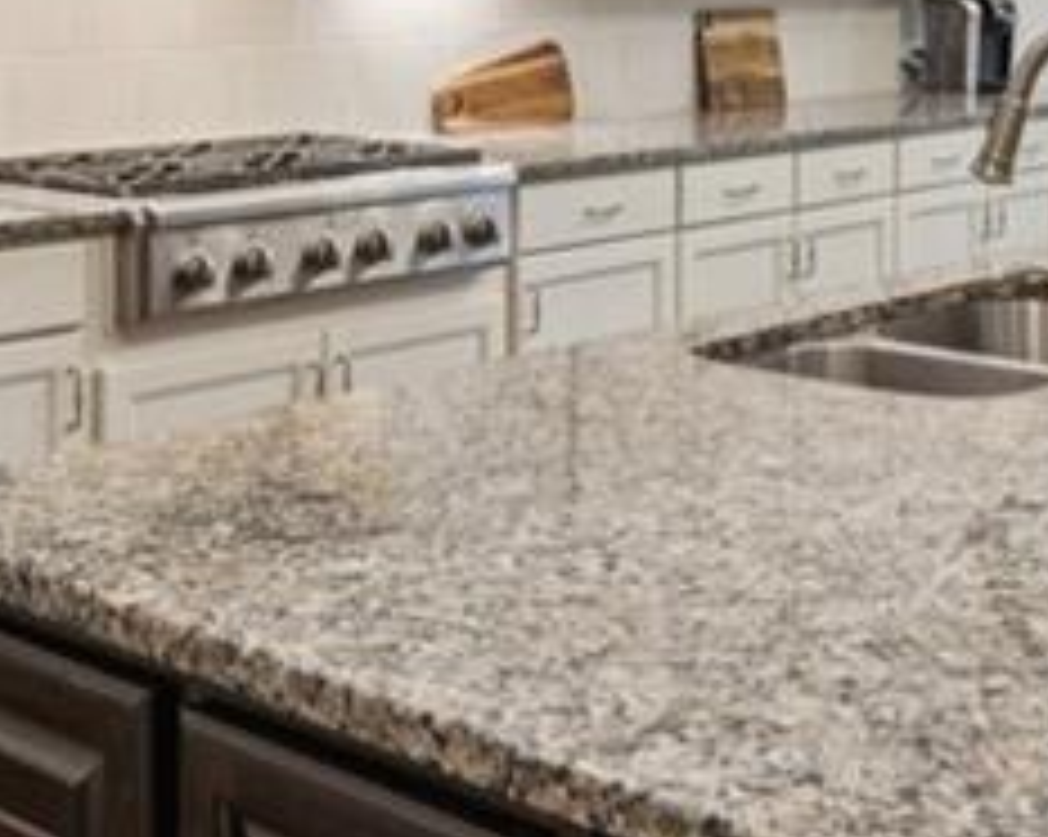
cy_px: -43
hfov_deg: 28.6
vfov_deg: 22.1
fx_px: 2045
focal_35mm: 66
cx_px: 679
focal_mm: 16
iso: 400
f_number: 8
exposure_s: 1/8
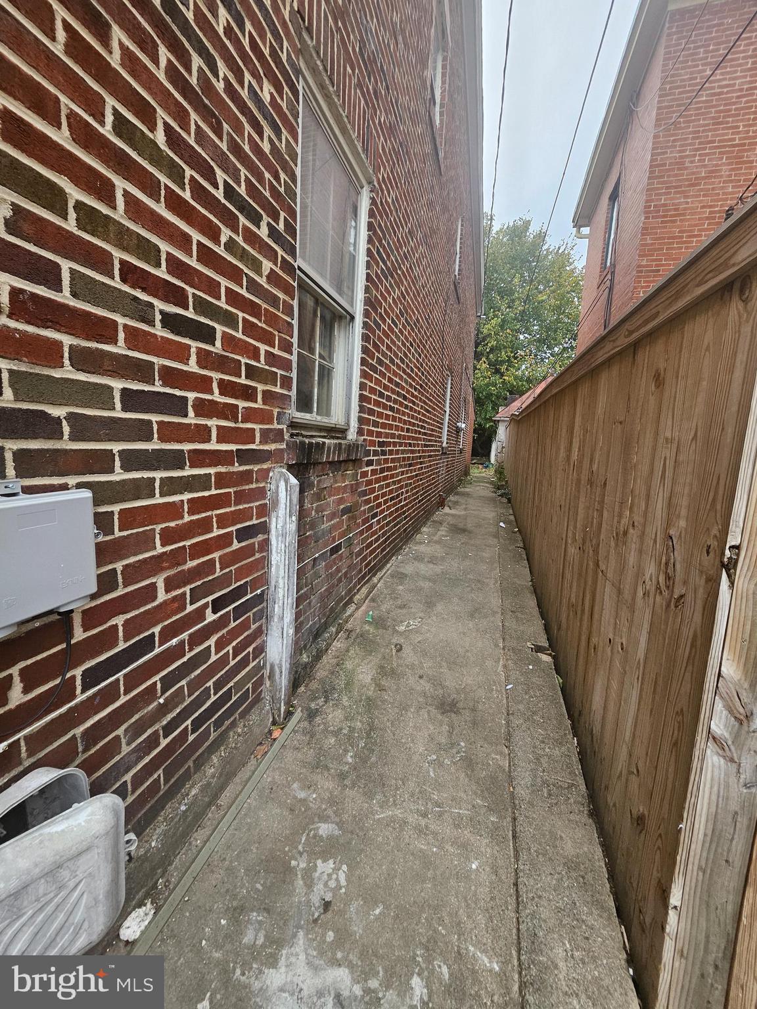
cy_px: 504
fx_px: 379
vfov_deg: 106.2
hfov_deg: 89.9
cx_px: 378
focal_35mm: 13
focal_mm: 1.74
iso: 80
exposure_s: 1/77.4
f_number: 2.2
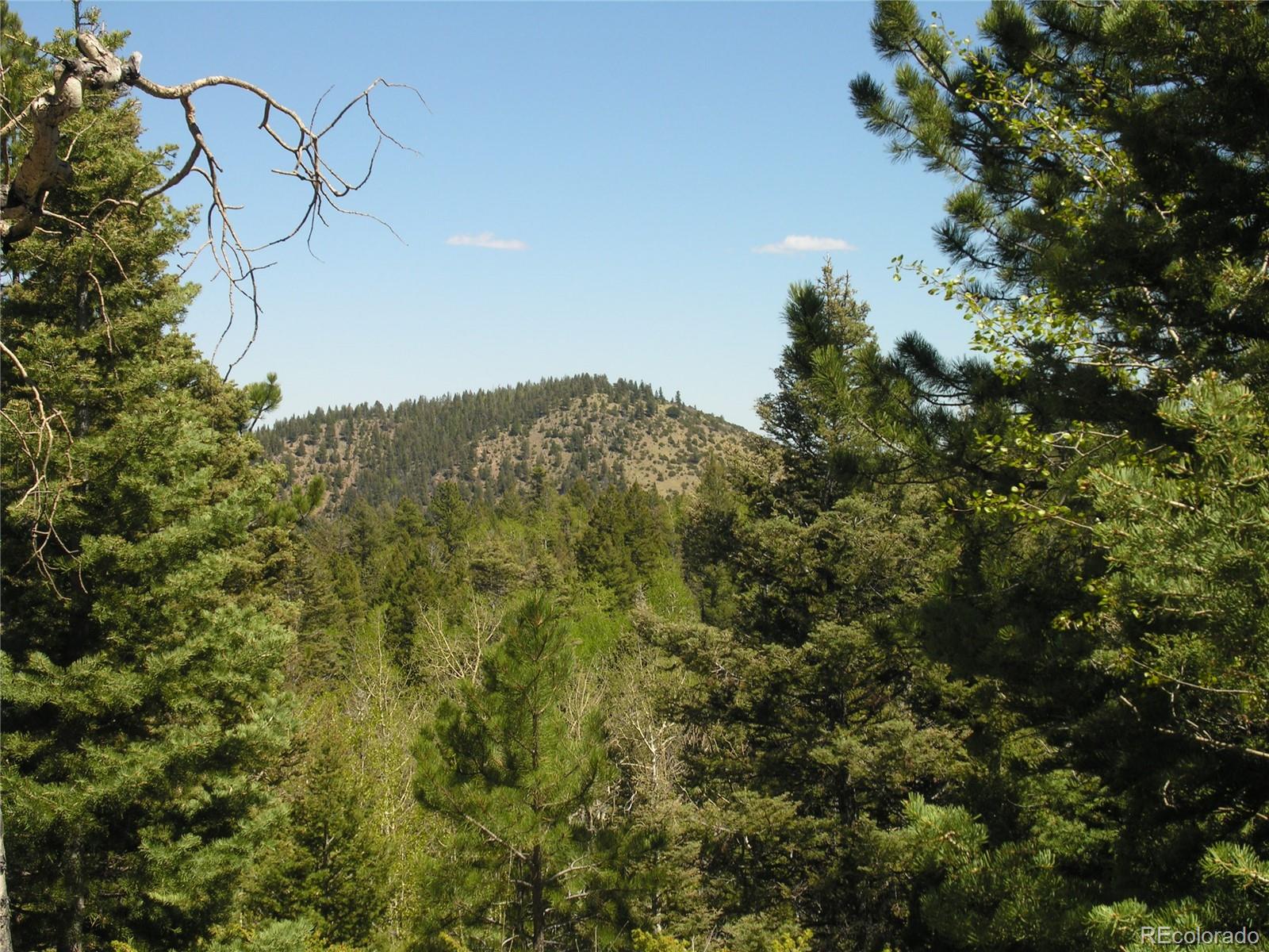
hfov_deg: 26.3
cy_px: 476
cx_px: 634
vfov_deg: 19.9
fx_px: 2713
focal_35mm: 74
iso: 50
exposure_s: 1/158
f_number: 7.1
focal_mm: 18.8
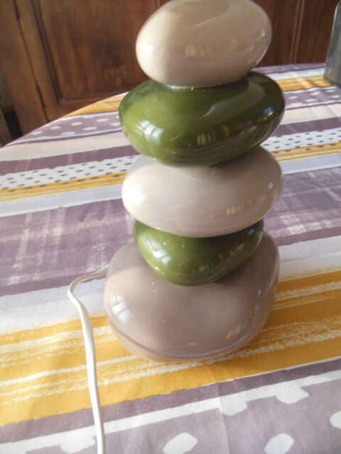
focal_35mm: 25
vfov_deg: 69.4
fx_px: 328
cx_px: 170
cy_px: 227
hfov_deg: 54.9
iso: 125
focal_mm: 4.5
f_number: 3.2
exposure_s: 1/30
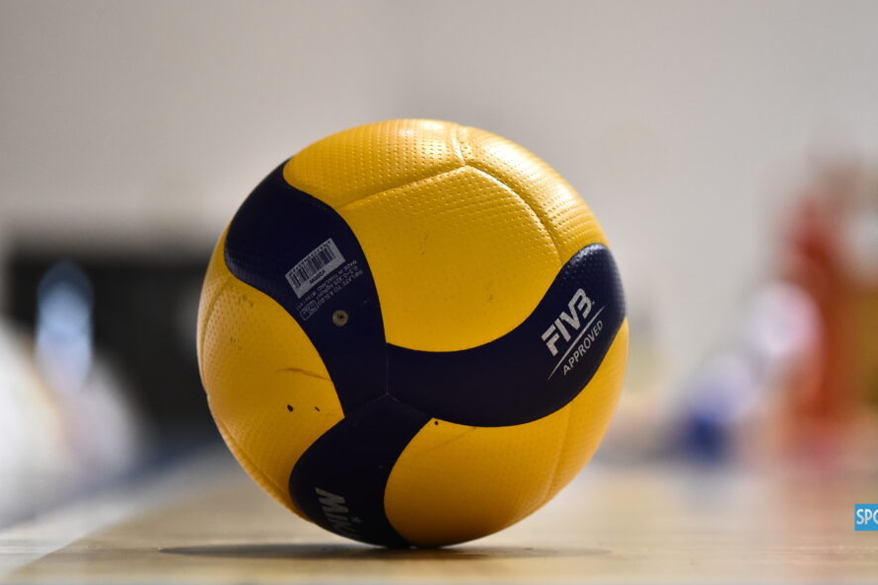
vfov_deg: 10.9
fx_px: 3072
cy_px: 258
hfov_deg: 16.3
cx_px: 512
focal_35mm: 126
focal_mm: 105
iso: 4000
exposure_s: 1/640
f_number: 3
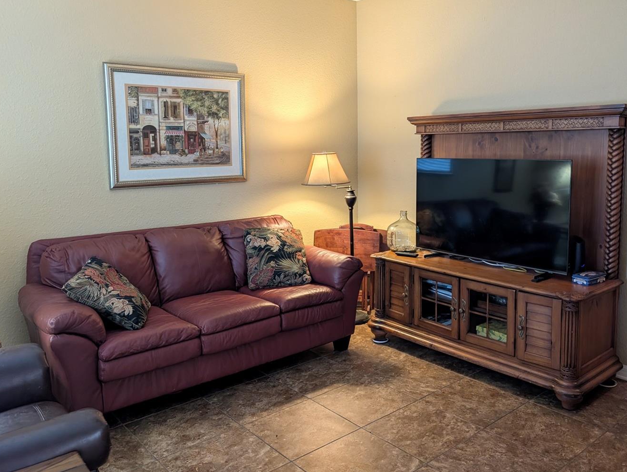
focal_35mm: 29
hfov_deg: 61.1
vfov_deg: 48.2
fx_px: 526
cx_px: 372
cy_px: 208
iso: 35
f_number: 1.68
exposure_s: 1/27.3
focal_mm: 6.9
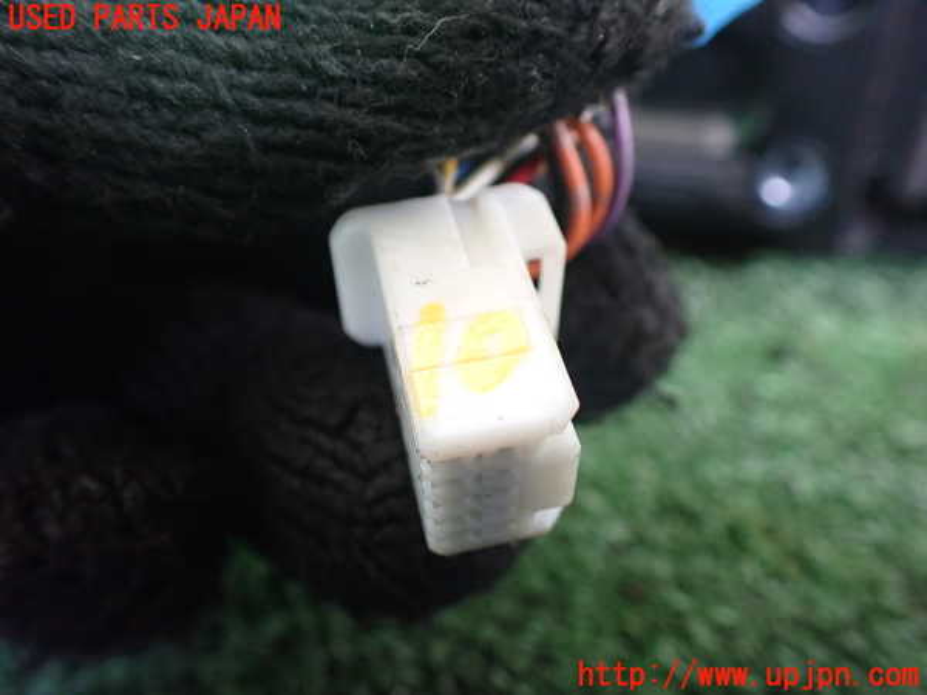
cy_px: 348
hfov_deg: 60.0
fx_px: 803
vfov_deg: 46.8
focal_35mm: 30
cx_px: 464
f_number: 2.3
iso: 800
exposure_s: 1/100
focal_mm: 5.4
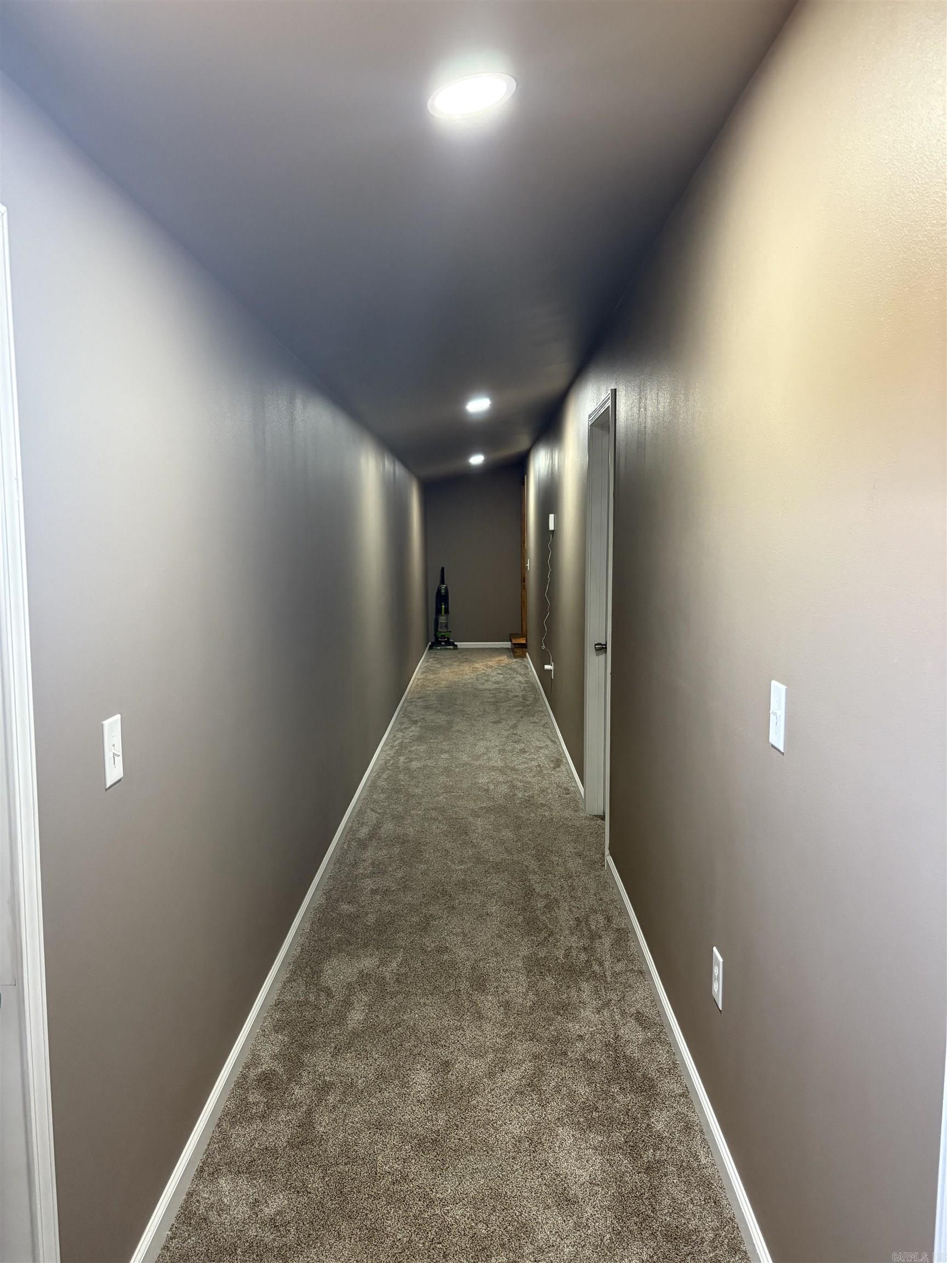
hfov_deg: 53.1
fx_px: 948
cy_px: 632
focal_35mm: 26
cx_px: 474
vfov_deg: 67.3
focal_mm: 5.96
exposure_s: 1/60
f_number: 1.6
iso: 320
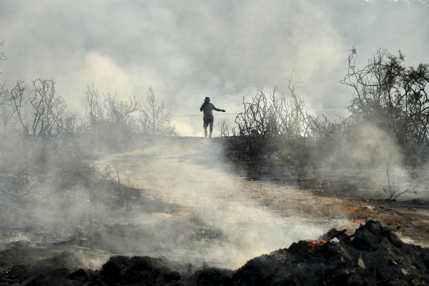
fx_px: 1263
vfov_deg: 12.9
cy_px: 143
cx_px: 214
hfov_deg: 19.3
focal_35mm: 106
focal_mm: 71
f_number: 6.3
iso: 100
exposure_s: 1/640
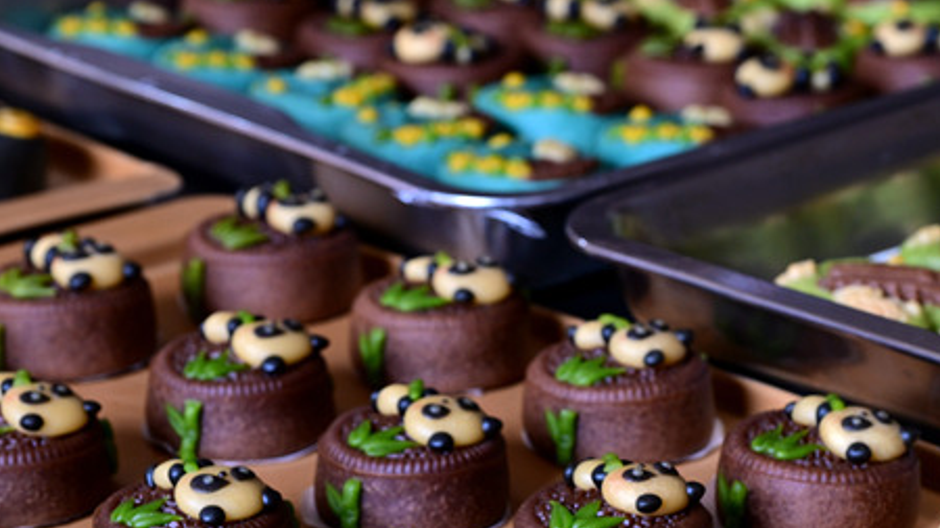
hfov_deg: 17.4
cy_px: 446
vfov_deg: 9.8
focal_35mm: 123
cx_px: 468
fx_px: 3065
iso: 500
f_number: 6.3
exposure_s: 1/50
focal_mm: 66
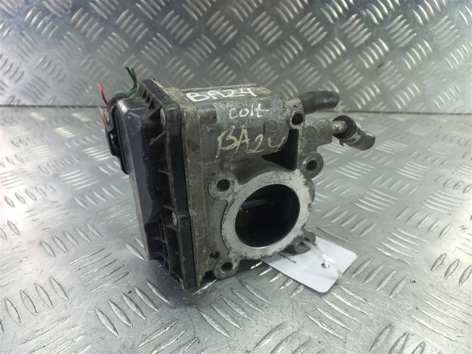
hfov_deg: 69.4
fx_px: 341
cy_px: 177
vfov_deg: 54.9
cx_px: 236
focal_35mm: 25
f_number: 1.8
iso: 80
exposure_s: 1/50
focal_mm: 4.6
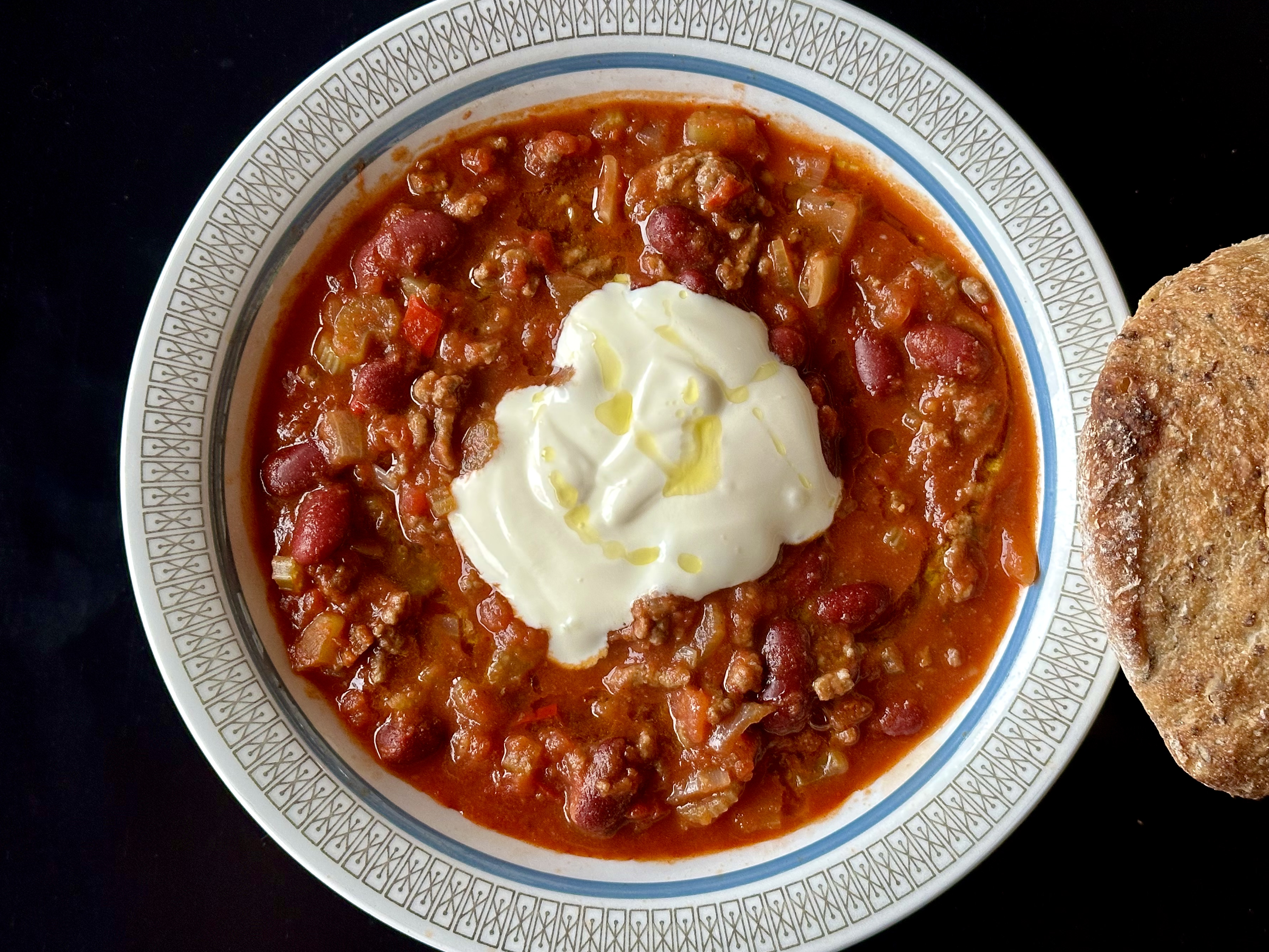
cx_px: 636
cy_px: 480
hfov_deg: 35.5
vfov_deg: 27.0
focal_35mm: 54
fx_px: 1980
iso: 160
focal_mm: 6.86
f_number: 1.78
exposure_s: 1/33
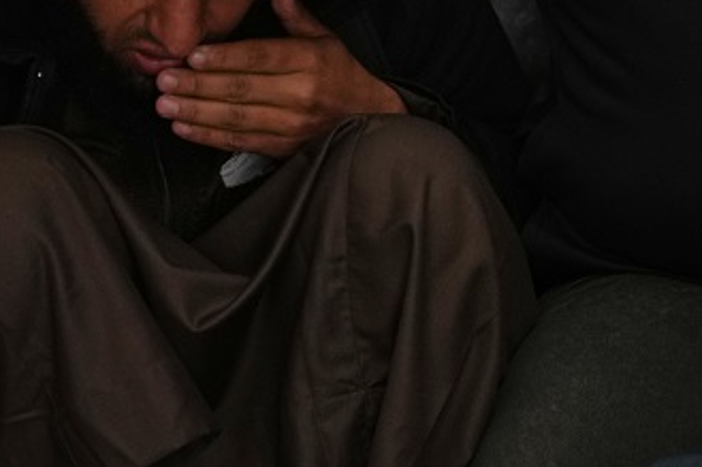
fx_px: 4178
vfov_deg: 6.4
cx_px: 518
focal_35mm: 214
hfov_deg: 9.6
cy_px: 7
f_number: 2.8
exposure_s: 1/100
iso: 800
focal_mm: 55.1
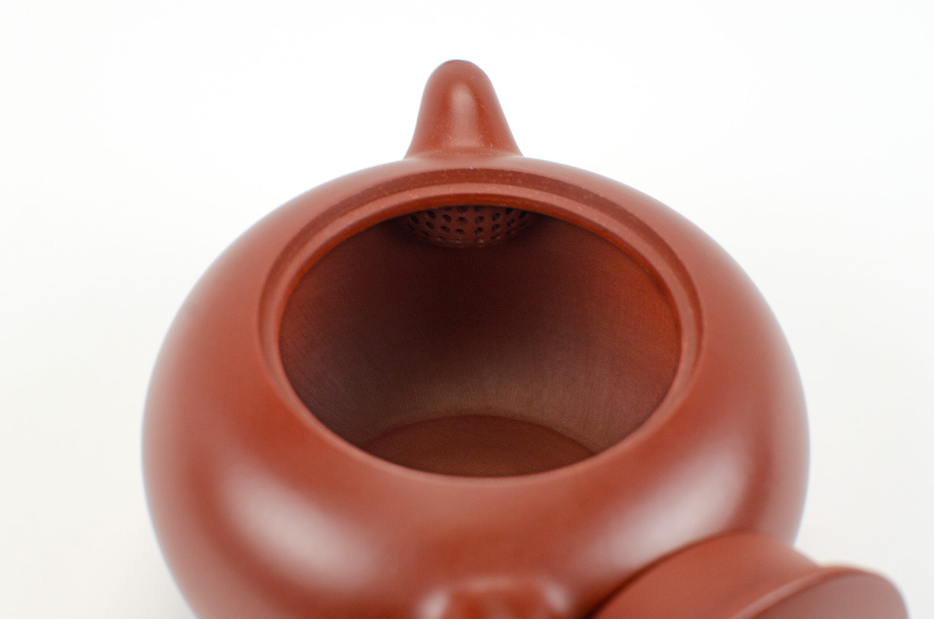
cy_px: 310
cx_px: 467
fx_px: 1359
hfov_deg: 37.9
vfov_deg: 25.6
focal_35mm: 52
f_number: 8
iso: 400
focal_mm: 35
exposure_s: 1/80
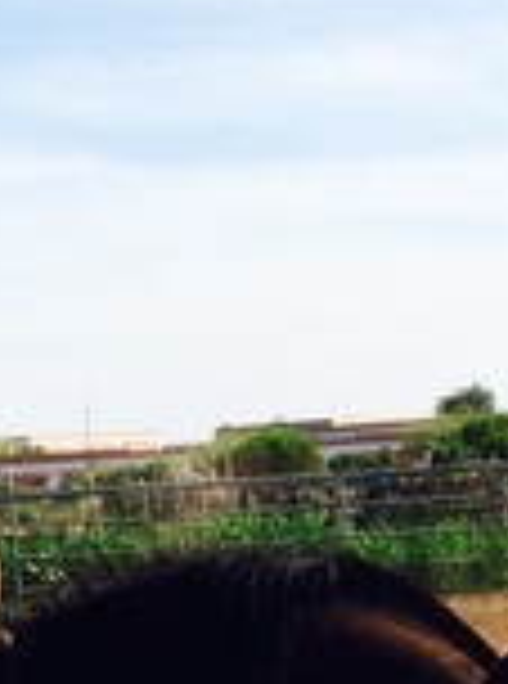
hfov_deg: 14.8
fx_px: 1869
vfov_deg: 19.2
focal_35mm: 95
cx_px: -166
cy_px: 873
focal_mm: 4.12
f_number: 2.2
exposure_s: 1/2283
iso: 32
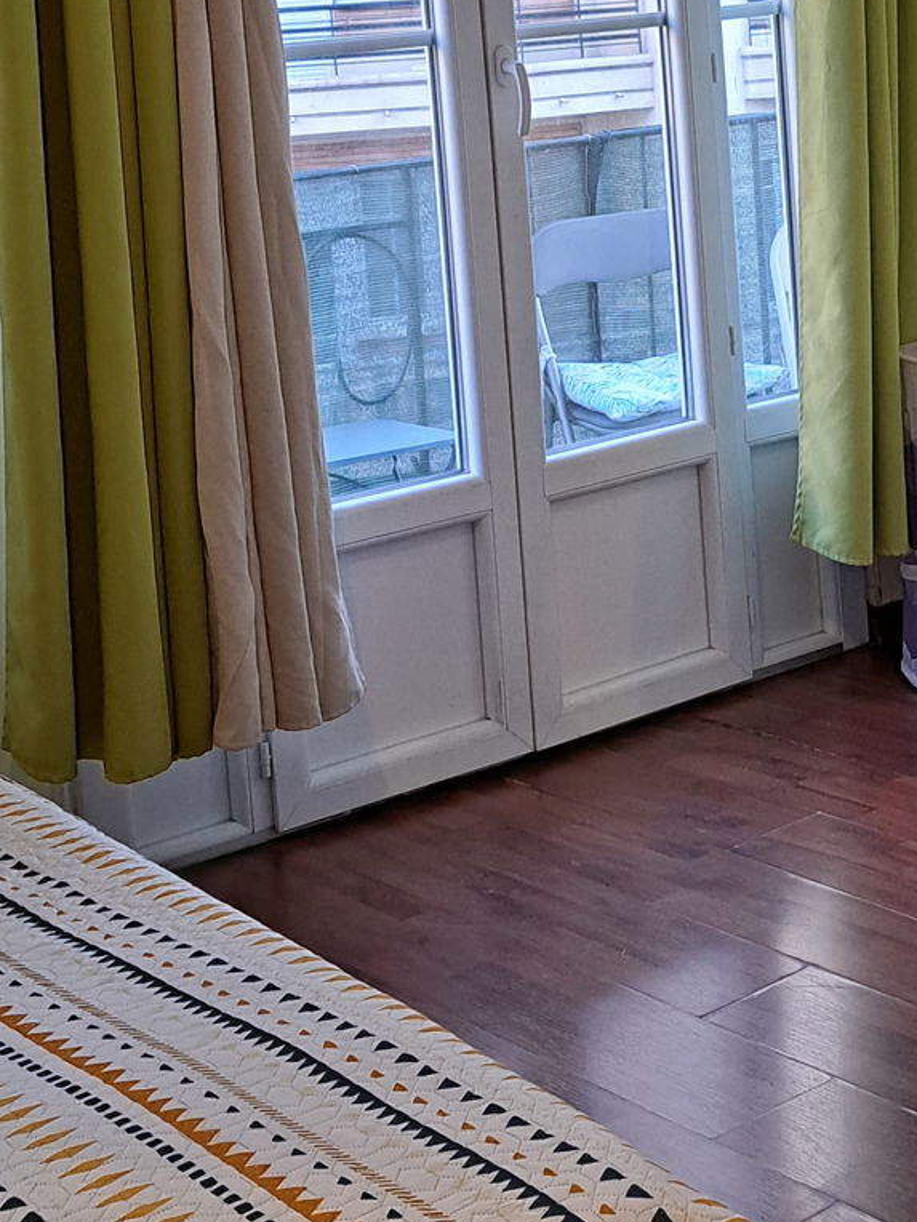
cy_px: 188
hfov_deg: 21.6
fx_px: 2366
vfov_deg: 28.2
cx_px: 768
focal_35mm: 67
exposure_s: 1/60
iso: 160
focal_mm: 5.23
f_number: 1.8
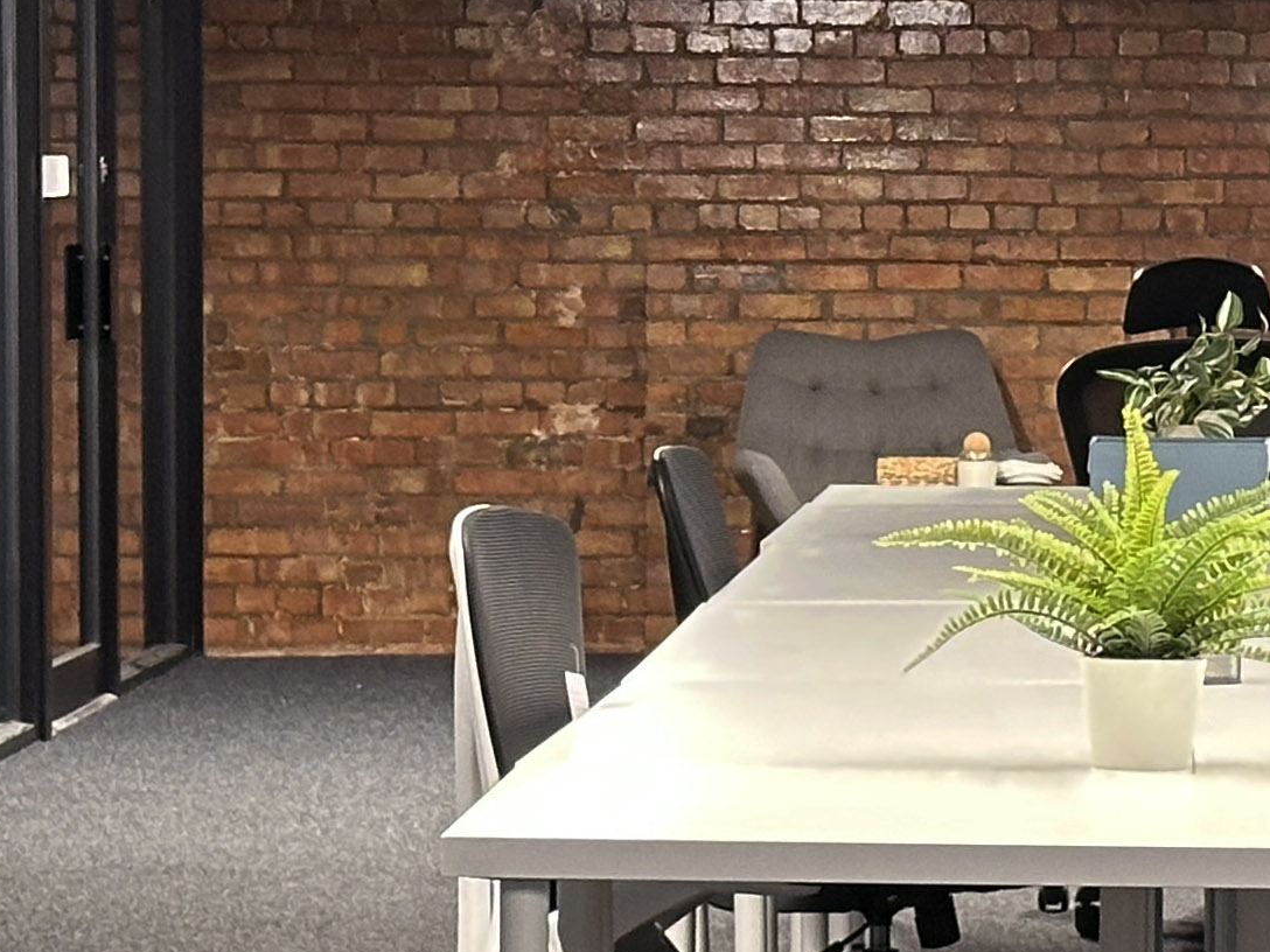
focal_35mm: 175
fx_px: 6420
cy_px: 482
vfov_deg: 8.5
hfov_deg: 11.2
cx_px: 1122
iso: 200
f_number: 1.78
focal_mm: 6.86
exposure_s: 1/33
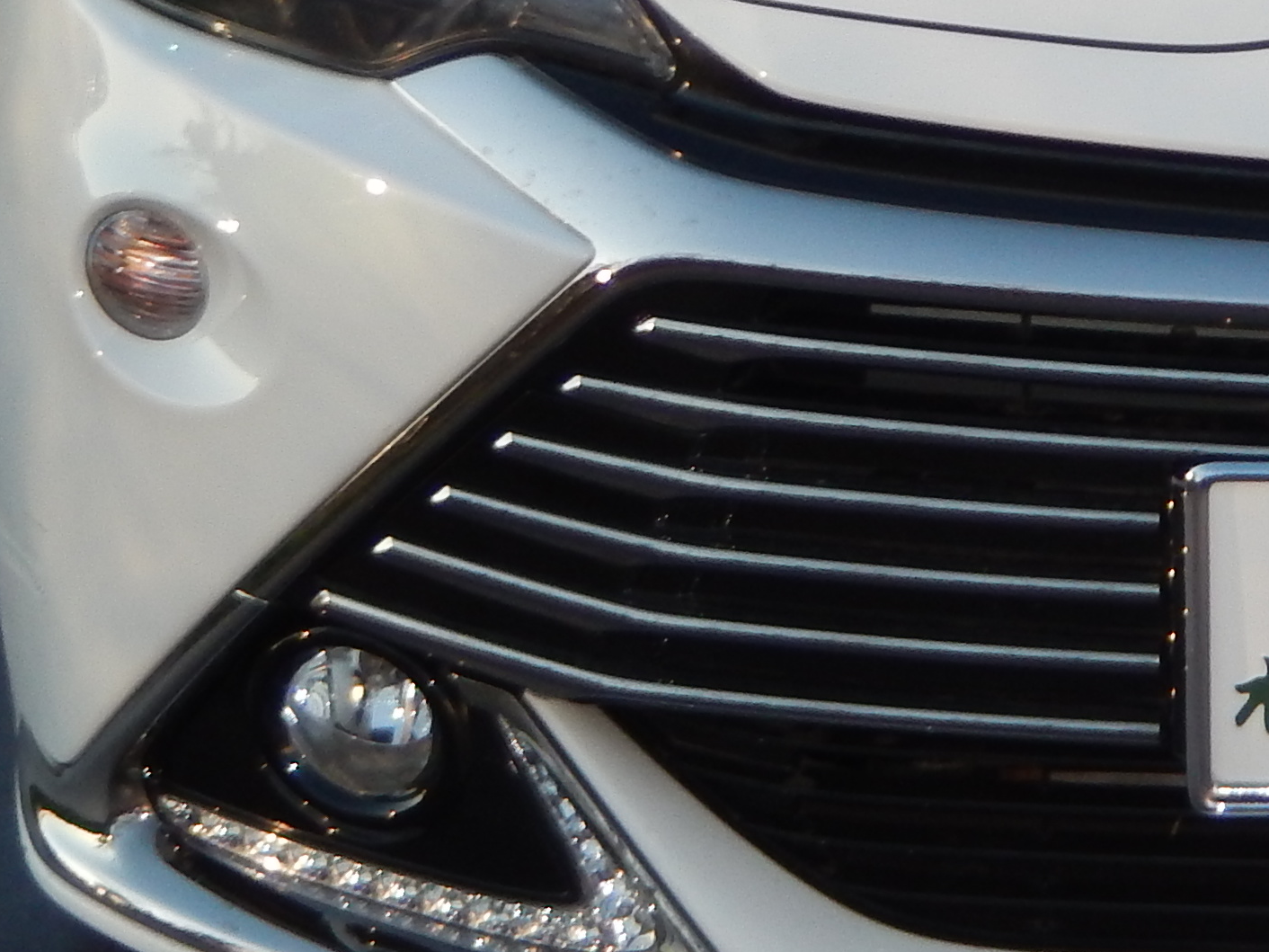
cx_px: 1403
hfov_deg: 12.4
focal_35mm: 156
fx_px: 5719
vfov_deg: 9.4
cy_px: -205
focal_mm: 8.1
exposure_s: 1/200
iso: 125
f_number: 4.3
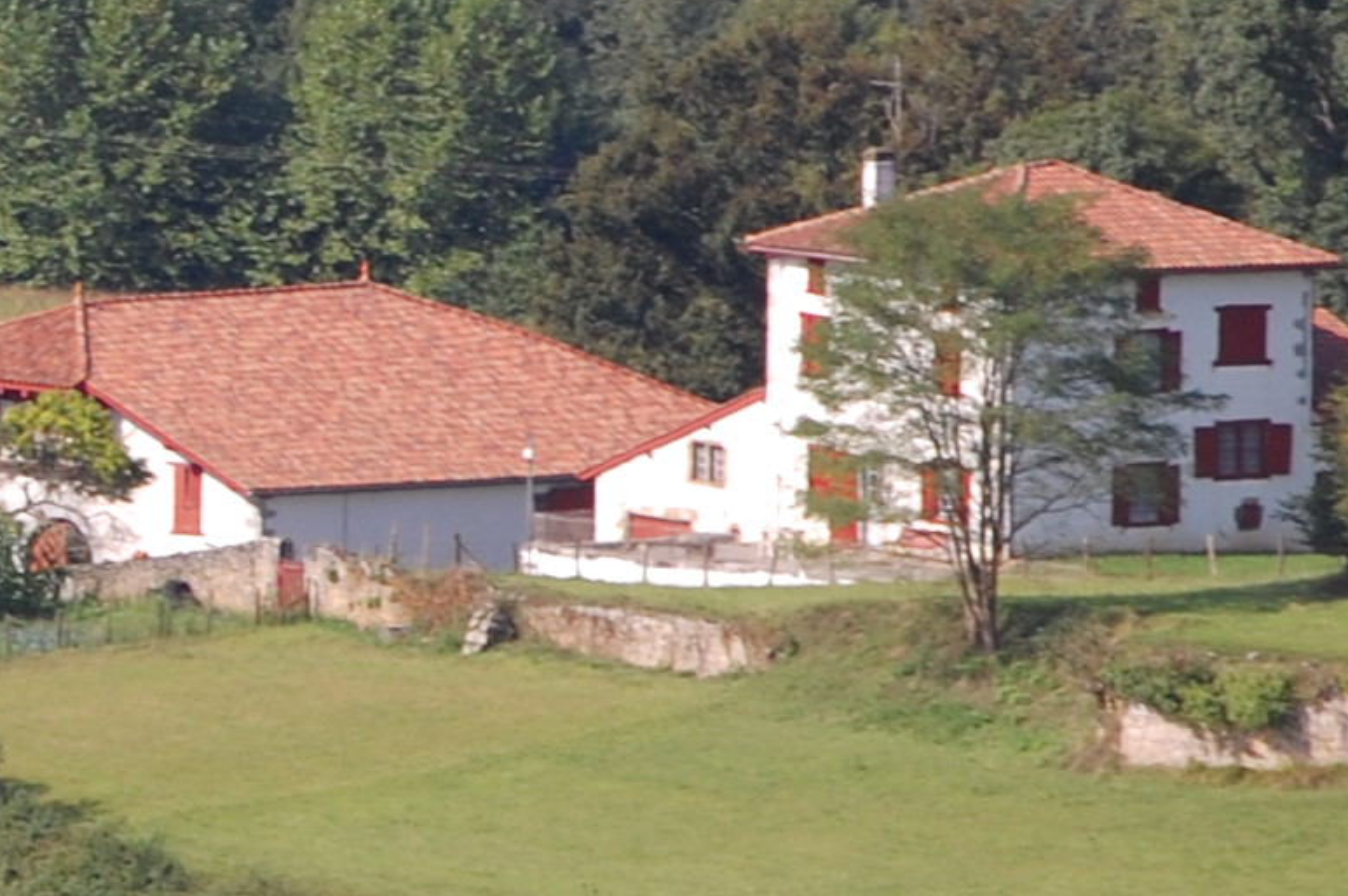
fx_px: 31648
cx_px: -1020
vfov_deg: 1.6
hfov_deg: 2.4
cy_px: 408
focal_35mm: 846
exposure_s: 1/400
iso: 200
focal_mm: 145
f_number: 7.1
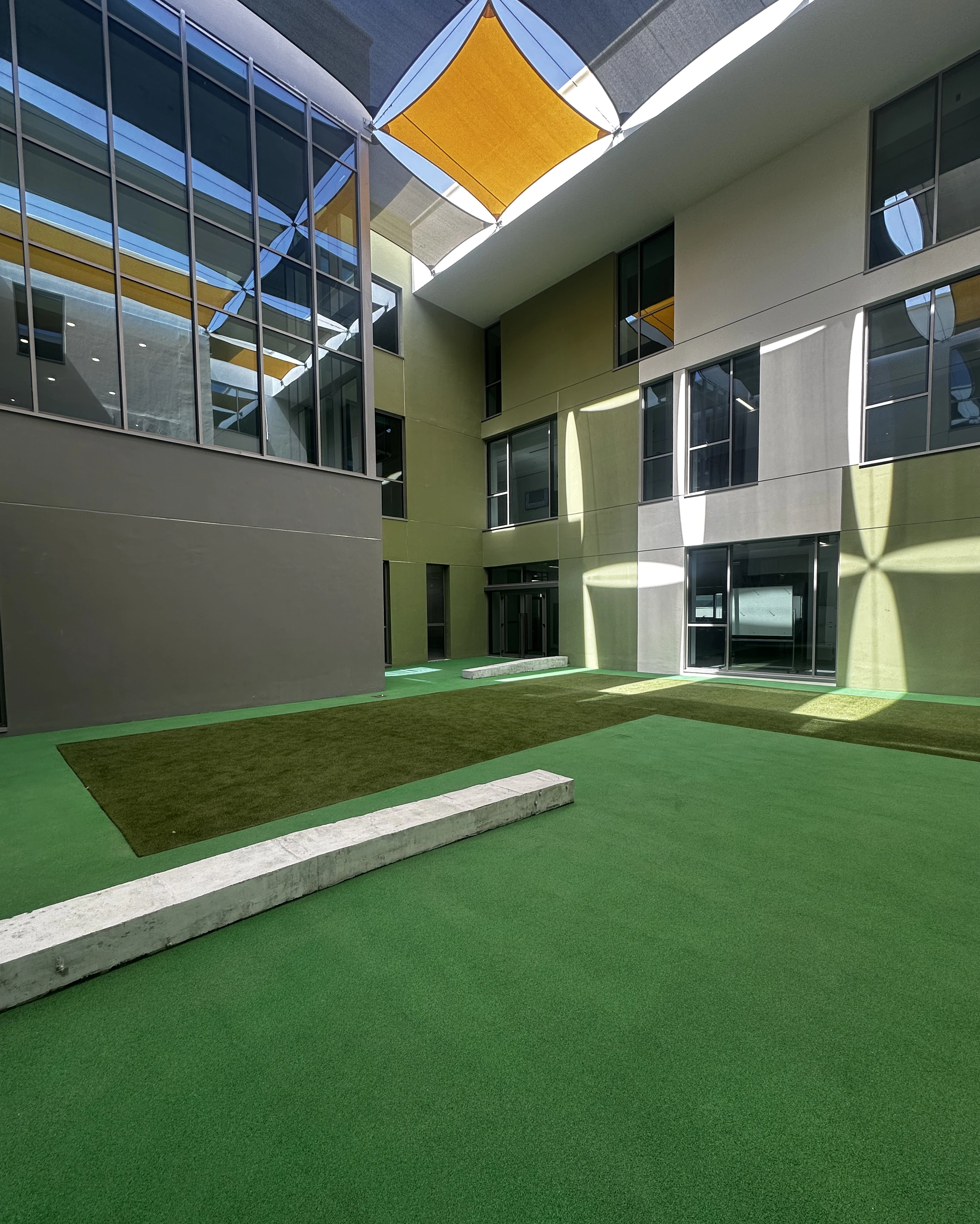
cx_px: 484
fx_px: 544
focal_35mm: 15
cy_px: 647
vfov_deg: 96.7
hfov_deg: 84.0
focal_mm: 2.22
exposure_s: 1/190
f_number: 2.2
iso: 40
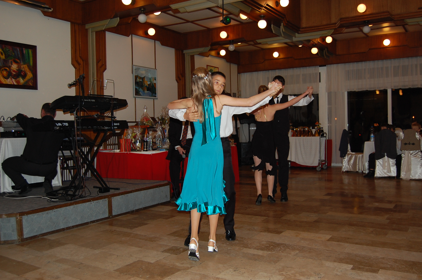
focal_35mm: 33
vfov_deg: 39.8
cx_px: 211
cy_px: 140
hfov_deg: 57.3
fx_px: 386
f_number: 3.8
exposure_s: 1/60
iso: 400
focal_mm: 22
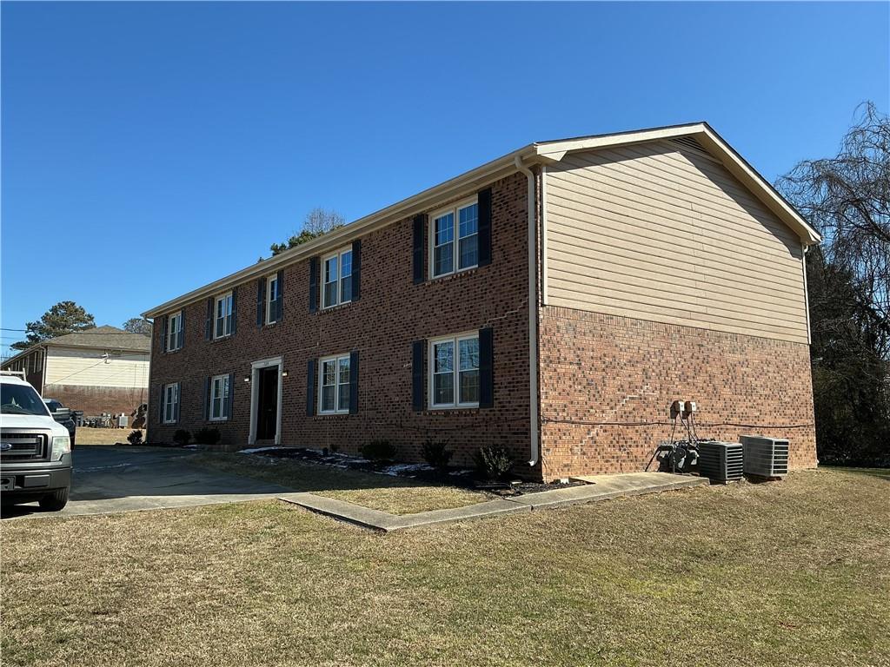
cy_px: 334
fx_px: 746
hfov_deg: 61.7
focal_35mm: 29
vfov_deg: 48.2
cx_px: 445
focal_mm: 3
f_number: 1.8
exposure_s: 1/1534
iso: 25
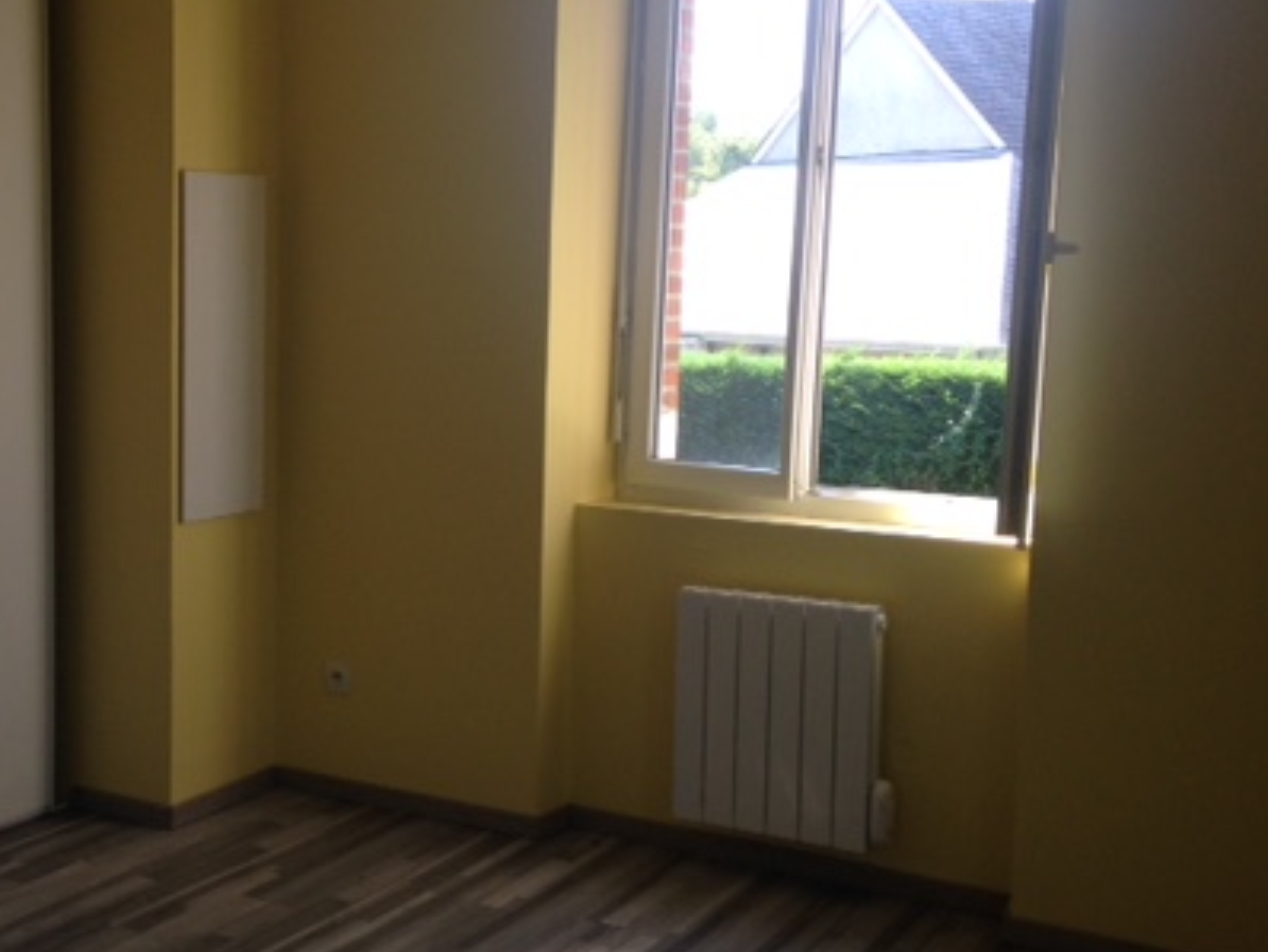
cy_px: 468
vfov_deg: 27.6
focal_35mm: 53
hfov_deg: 35.5
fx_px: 1943
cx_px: 350
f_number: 2.4
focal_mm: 4.12
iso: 50
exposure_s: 1/153
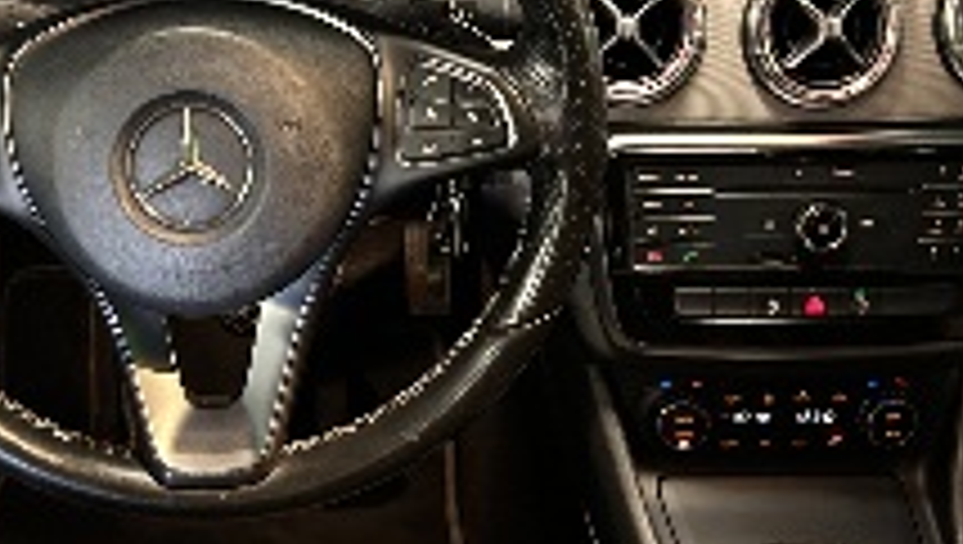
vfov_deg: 21.7
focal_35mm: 55
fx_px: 1406
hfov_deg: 37.2
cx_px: 292
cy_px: 144
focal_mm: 5.7
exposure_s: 1/33
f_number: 1.5
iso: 500
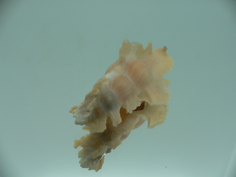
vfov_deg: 40.7
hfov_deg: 52.6
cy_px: 88
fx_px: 239
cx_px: 118
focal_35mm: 35
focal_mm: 4.6
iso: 80
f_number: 2.8
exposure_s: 1/80
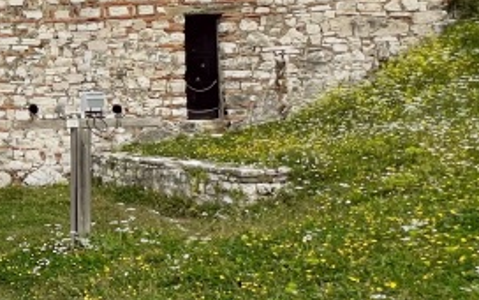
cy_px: -40
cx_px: -181
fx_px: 561
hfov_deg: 31.7
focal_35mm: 43
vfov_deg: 27.1
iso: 32
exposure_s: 1/1908
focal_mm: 1.57
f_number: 1.8
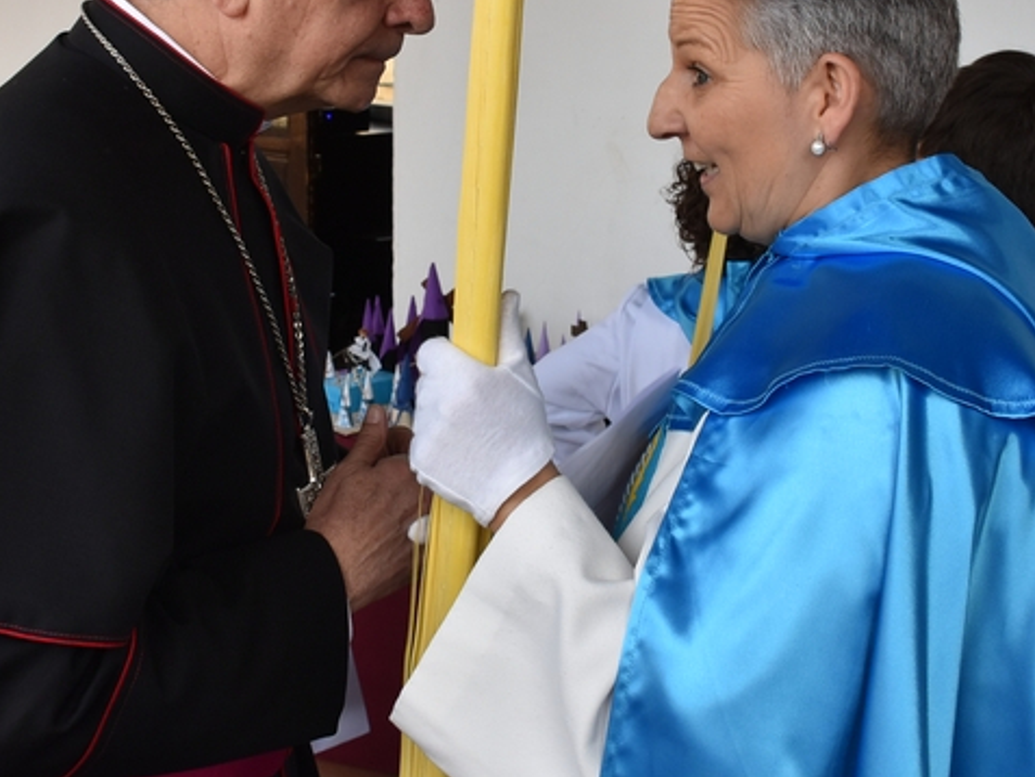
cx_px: 540
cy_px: 224
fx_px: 1465
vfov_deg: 29.4
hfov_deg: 38.9
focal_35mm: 49
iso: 400
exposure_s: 1/200
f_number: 7.1
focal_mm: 18
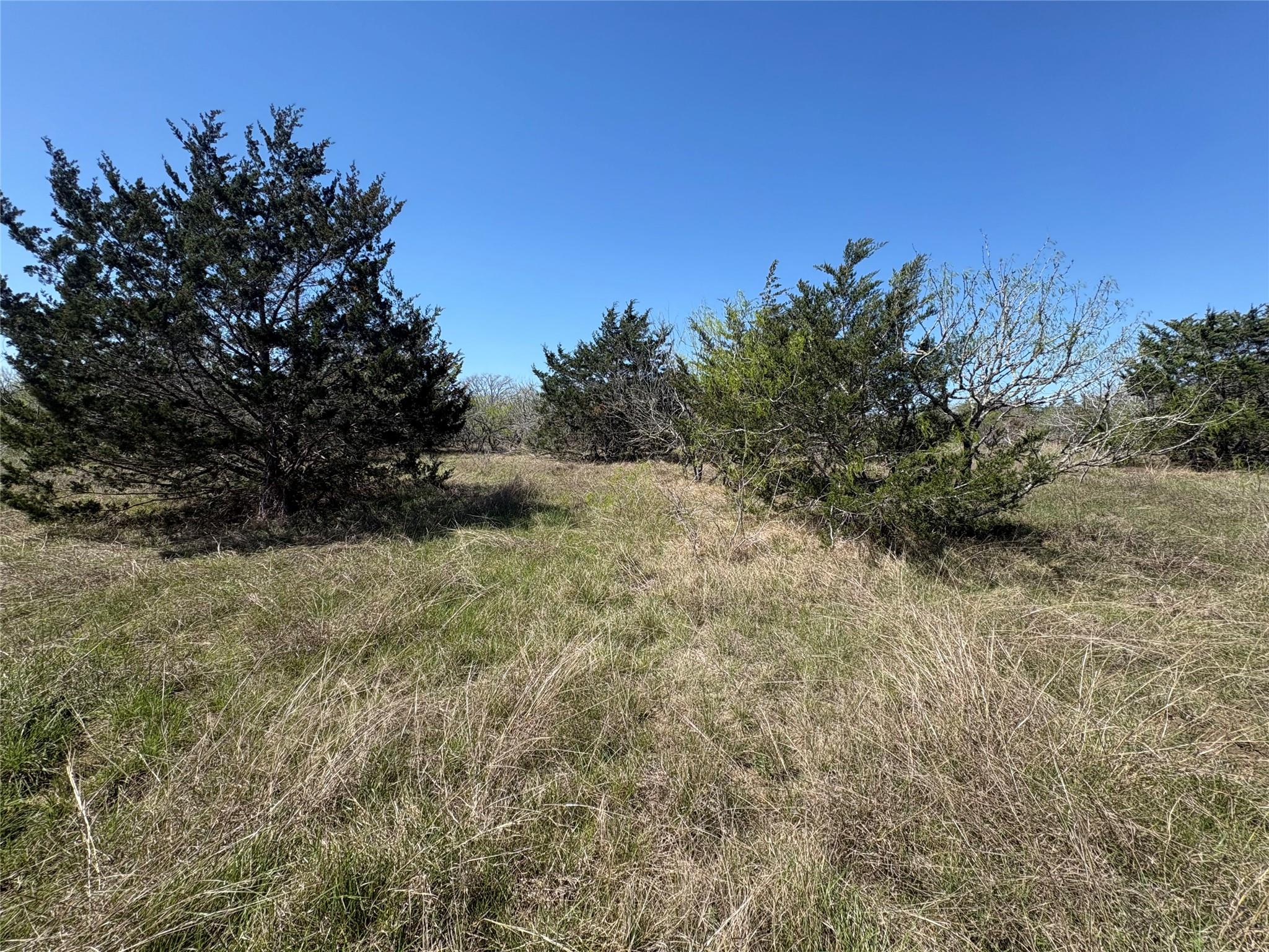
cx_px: 634
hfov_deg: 102.1
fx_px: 513
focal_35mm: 14
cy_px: 476
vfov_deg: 85.7
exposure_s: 1/1323
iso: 50
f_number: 2.2
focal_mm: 2.22
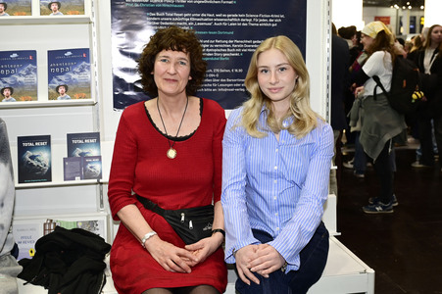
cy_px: 147
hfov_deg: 53.2
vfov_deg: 36.8
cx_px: 221
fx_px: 442
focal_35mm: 36
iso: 1600
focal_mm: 36
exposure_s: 1/200
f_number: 5
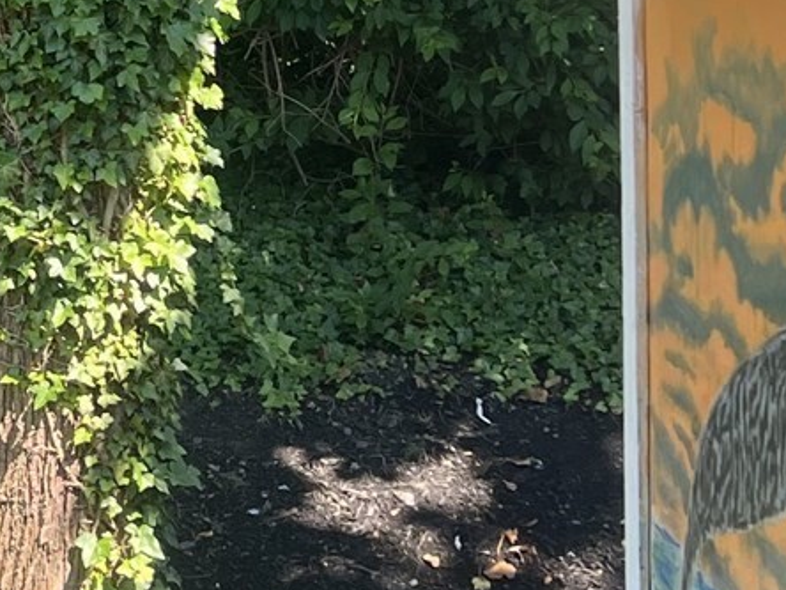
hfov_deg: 15.5
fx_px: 2725
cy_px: -41
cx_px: -269
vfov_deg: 12.2
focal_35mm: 120
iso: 50
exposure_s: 1/427
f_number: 1.5
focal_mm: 5.7
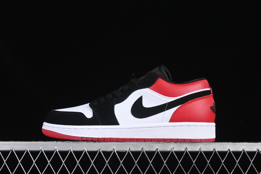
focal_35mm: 75
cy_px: 87
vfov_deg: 18.2
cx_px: 130
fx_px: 544
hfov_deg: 27.0
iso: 160
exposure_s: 1/60
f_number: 7.1
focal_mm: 50
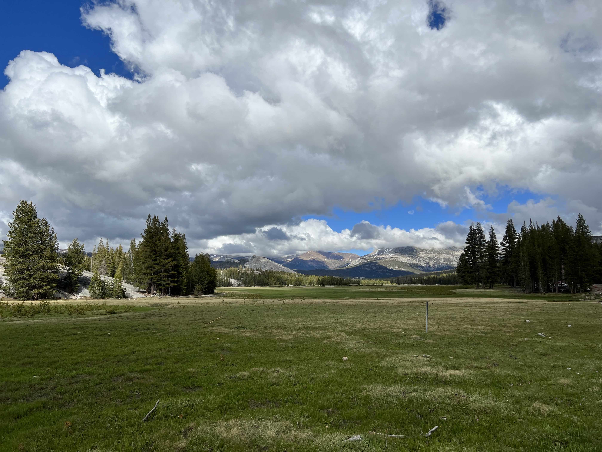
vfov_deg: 53.1
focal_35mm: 26
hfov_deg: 67.3
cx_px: 301
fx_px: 452
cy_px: 226
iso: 50
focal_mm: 5.7
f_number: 1.5
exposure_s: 1/9434
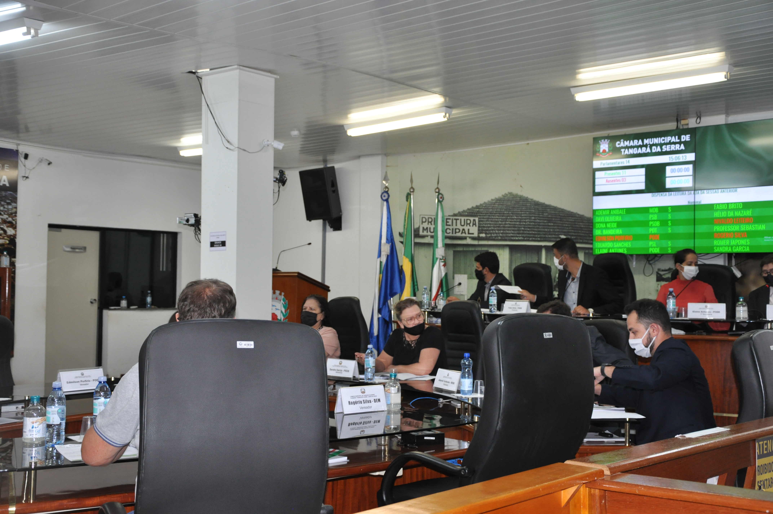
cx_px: 386
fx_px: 965
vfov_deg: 29.8
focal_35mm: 45
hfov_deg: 43.7
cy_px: 257
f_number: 4.2
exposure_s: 1/100
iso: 800
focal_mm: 30
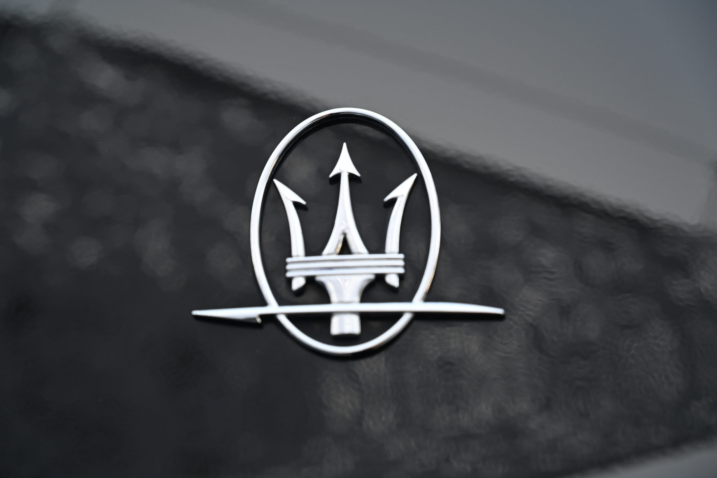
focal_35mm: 70
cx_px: 358
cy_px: 239
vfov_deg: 19.5
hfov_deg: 28.8
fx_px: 1394
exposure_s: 1/125
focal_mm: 70
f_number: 4
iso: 450
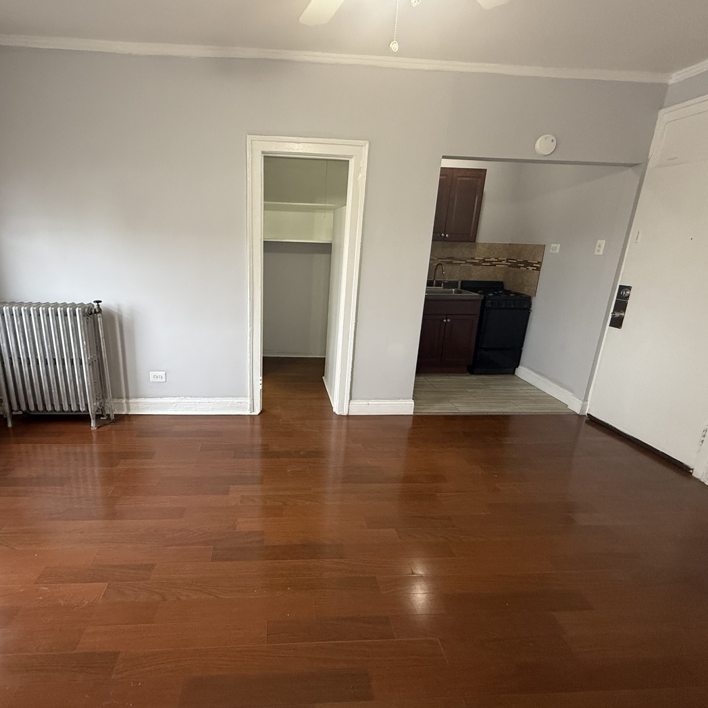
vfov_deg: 84.0
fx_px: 393
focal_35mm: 17
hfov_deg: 83.3
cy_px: 345
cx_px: 296
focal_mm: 2.22
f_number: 2.2
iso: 320
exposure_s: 1/120
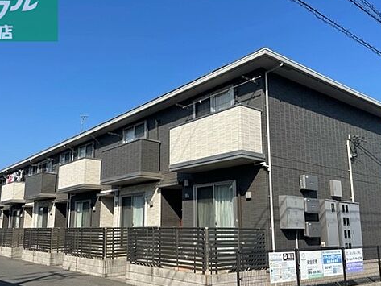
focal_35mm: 33
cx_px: 167
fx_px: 363
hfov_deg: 55.2
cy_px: 157
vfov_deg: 42.9
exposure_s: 1/3509
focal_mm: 4.2
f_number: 1.6
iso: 32
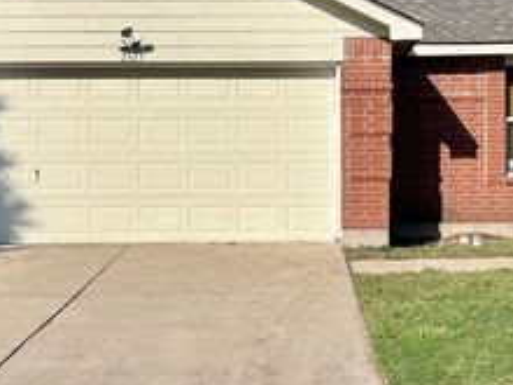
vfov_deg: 24.8
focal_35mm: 59
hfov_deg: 32.4
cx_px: 350
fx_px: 874
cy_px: 160
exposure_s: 1/7463
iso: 50
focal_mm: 5.7
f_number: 1.5
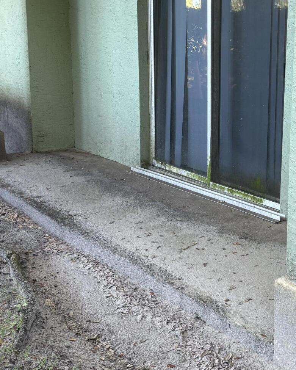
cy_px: 142
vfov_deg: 35.8
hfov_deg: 28.4
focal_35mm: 52
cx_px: 248
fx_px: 569
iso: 125
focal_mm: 5.96
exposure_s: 1/121
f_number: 1.6
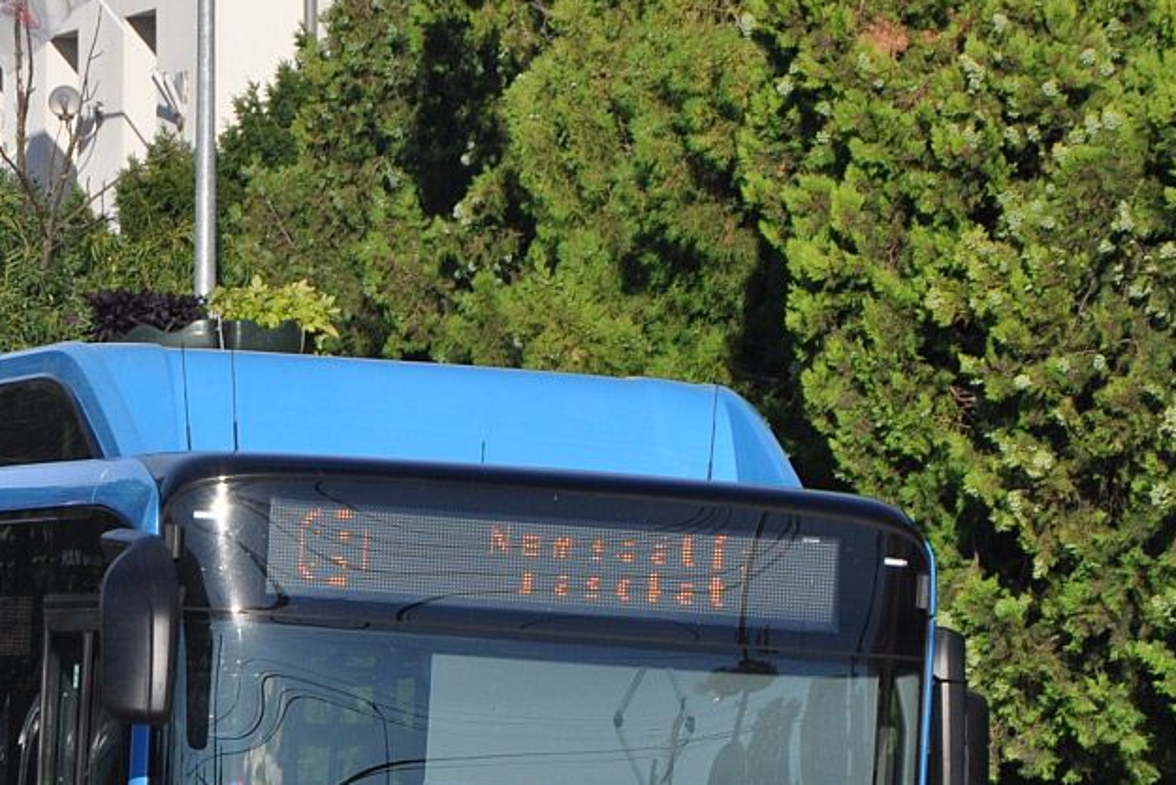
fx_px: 11636
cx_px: 319
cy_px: 697
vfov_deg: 3.9
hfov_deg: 5.8
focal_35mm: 356
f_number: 5.6
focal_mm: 105
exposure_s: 1/1600
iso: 400
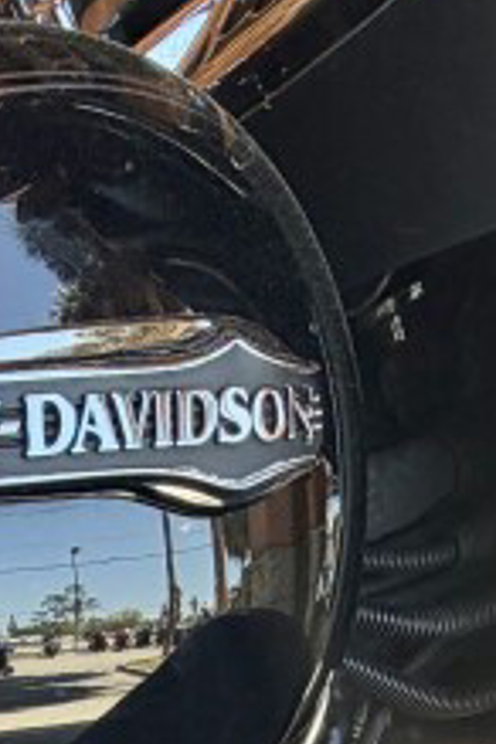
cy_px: 1254
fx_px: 1467
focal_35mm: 71
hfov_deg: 17.7
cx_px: -182
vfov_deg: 21.4
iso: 80
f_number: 2.2
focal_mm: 2.22
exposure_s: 1/121
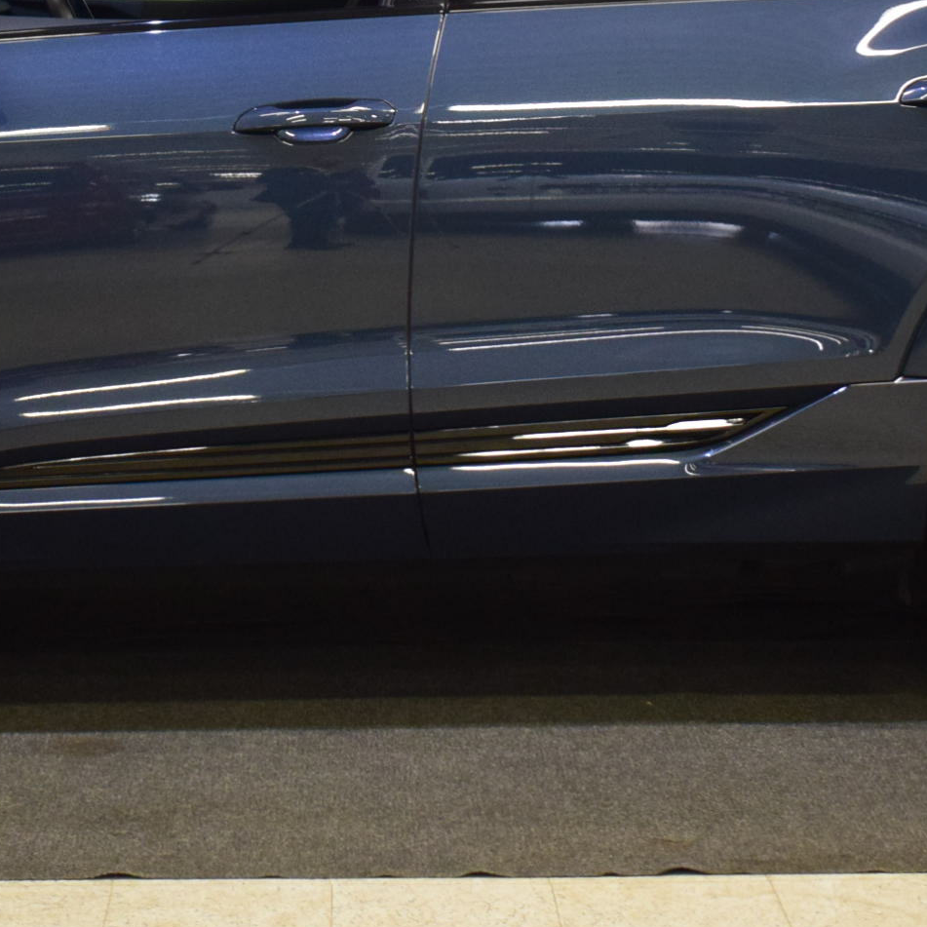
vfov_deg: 17.1
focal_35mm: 100
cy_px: 114
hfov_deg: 17.3
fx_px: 3040
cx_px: 336
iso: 1600
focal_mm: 25
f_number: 4
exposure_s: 1/100
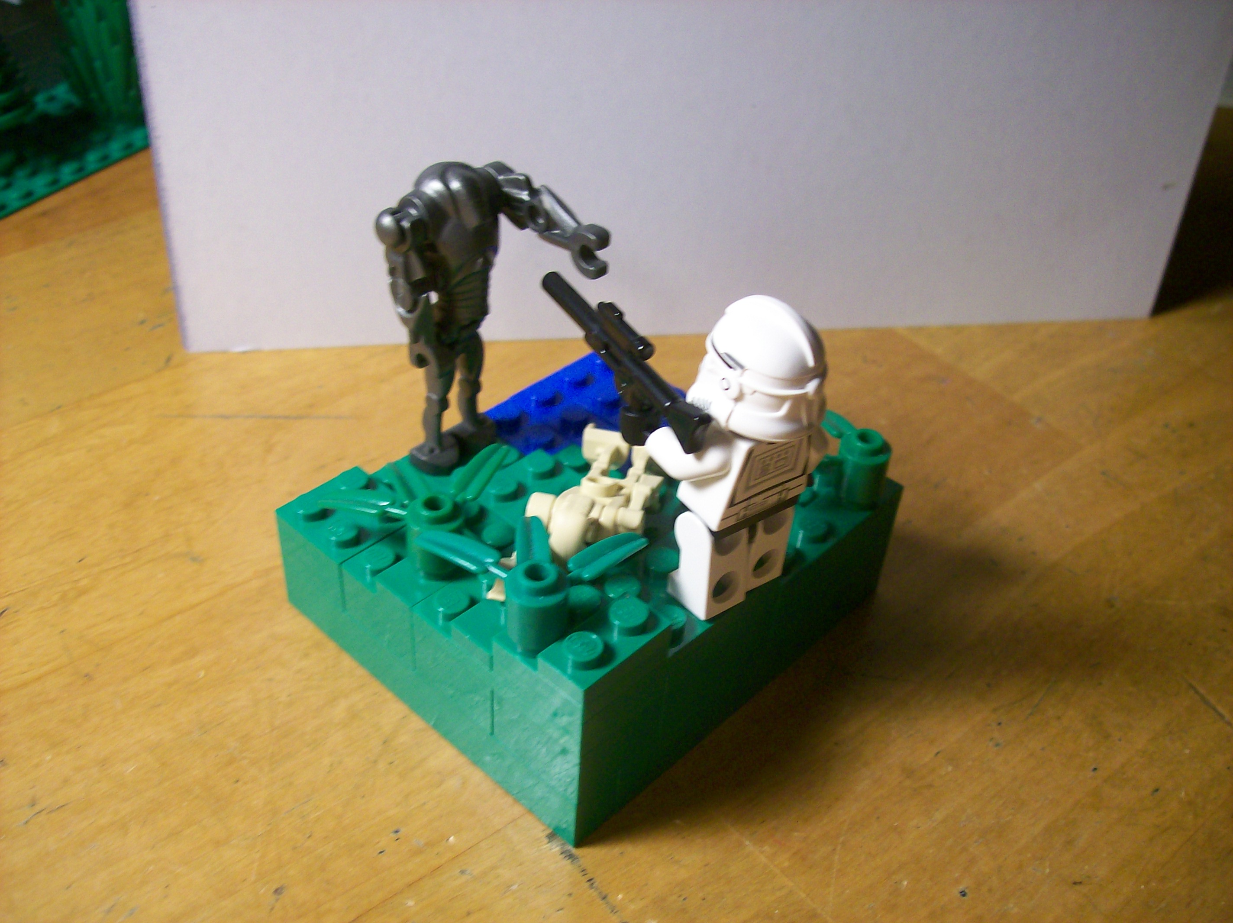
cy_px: 462
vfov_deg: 39.6
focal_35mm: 36
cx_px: 616
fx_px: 1281
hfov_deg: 51.4
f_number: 2.7
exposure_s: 1/32
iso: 91
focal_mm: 6
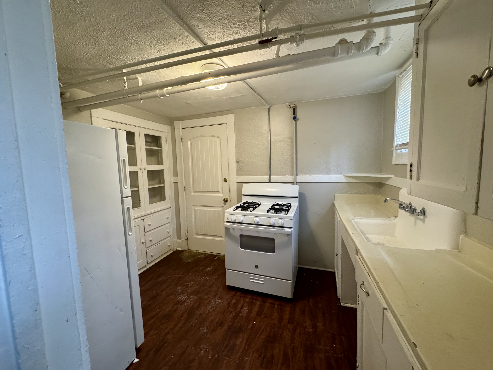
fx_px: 199
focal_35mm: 14
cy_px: 185
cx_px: 246
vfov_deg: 85.7
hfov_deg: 102.1
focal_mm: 2.22
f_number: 2.2
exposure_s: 1/60
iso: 400
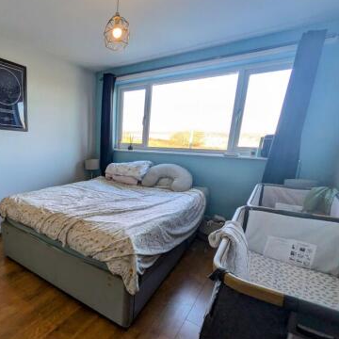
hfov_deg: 71.6
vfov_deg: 74.4
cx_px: 102
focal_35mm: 20
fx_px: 222
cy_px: 193
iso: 49
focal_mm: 1.83
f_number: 2.2
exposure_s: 1/152
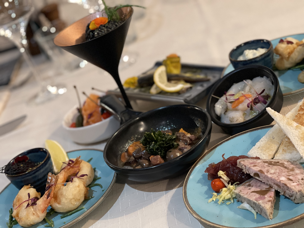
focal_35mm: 64
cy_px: 114
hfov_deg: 30.3
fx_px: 562
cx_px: 152
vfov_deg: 22.9
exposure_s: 1/14
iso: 400
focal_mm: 7.5
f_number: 2.2
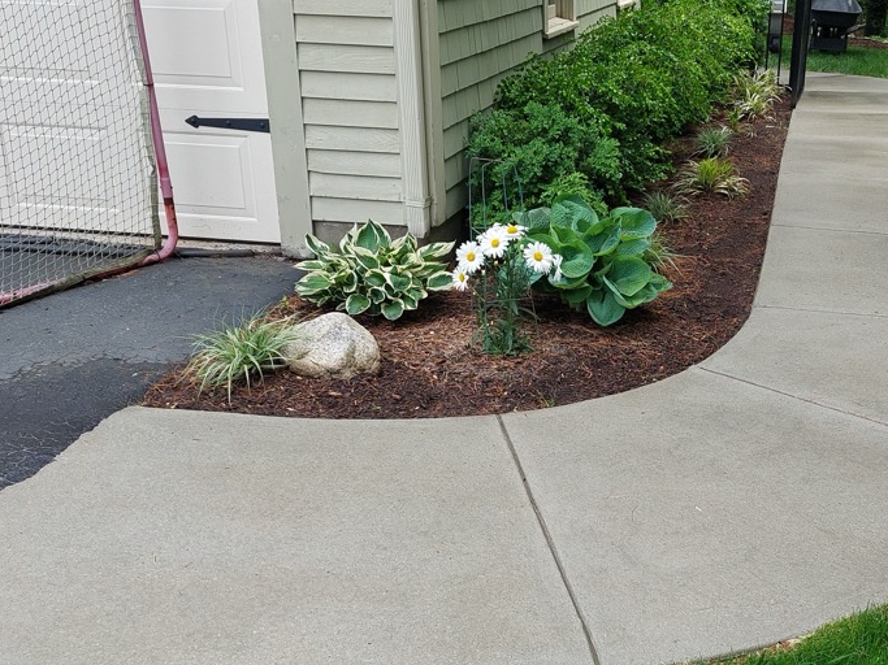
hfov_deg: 41.6
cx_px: 586
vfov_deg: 32.0
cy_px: 429
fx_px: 1154
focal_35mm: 45
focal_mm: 5.23
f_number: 1.8
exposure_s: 1/300
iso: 40
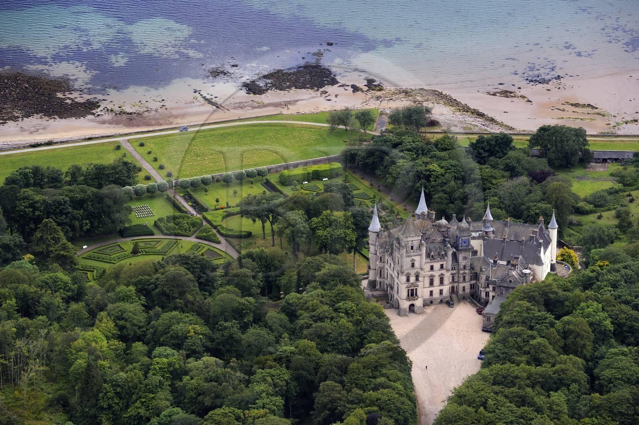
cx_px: 320
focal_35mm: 160
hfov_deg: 12.8
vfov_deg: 8.6
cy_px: 212
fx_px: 2838
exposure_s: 1/640
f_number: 6.3
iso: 400
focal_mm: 160
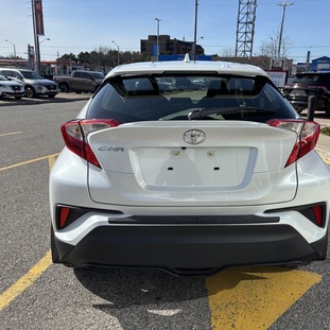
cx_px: 184
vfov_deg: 52.5
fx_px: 334
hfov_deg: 52.4
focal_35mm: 31
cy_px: 164
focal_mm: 5.96
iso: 50
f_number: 1.6
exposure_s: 1/3534
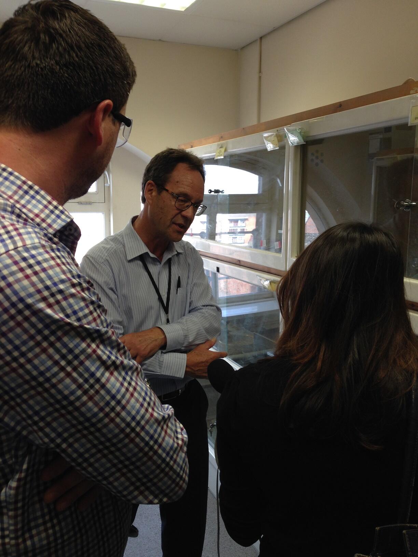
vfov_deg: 55.4
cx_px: 209
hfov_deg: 42.9
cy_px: 278
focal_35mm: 33
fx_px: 531
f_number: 2.4
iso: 64
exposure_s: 1/40
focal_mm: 4.12
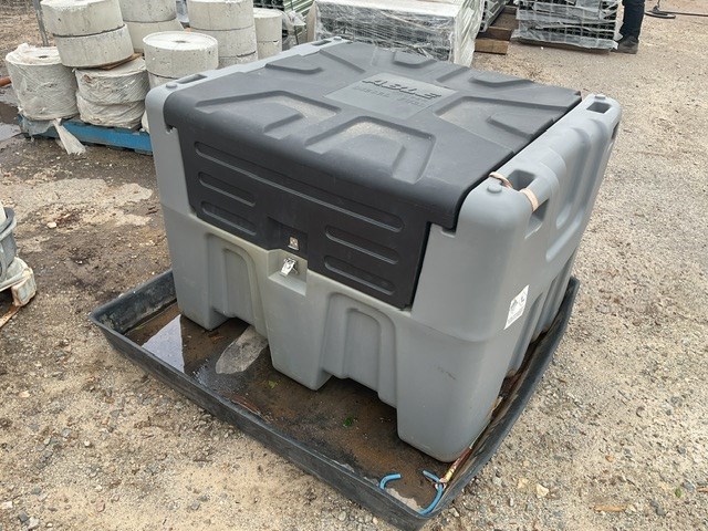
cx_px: 354
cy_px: 266
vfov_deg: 48.2
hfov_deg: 61.7
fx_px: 593
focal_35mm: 29
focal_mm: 3
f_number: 1.8
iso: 16
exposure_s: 1/580
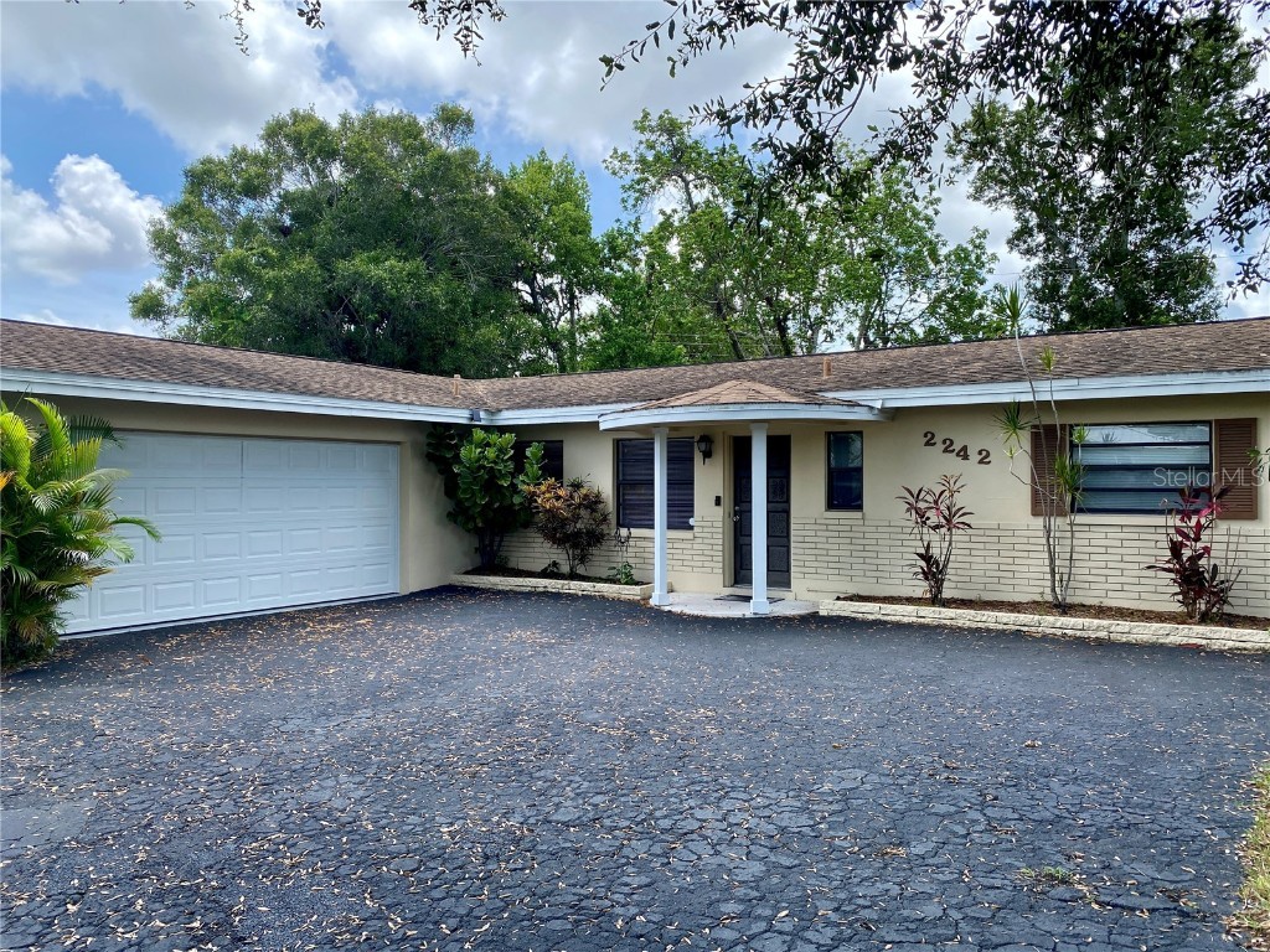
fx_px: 954
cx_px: 635
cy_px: 476
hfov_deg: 67.3
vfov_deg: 53.1
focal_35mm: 26
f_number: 1.8
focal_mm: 4.25
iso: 32
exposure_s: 1/998
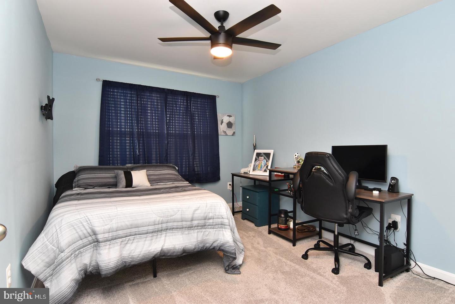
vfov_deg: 67.5
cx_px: 228
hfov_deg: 90.0
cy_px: 152
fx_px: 228
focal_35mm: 18
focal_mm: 12
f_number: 6.3
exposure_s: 1/40
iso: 800
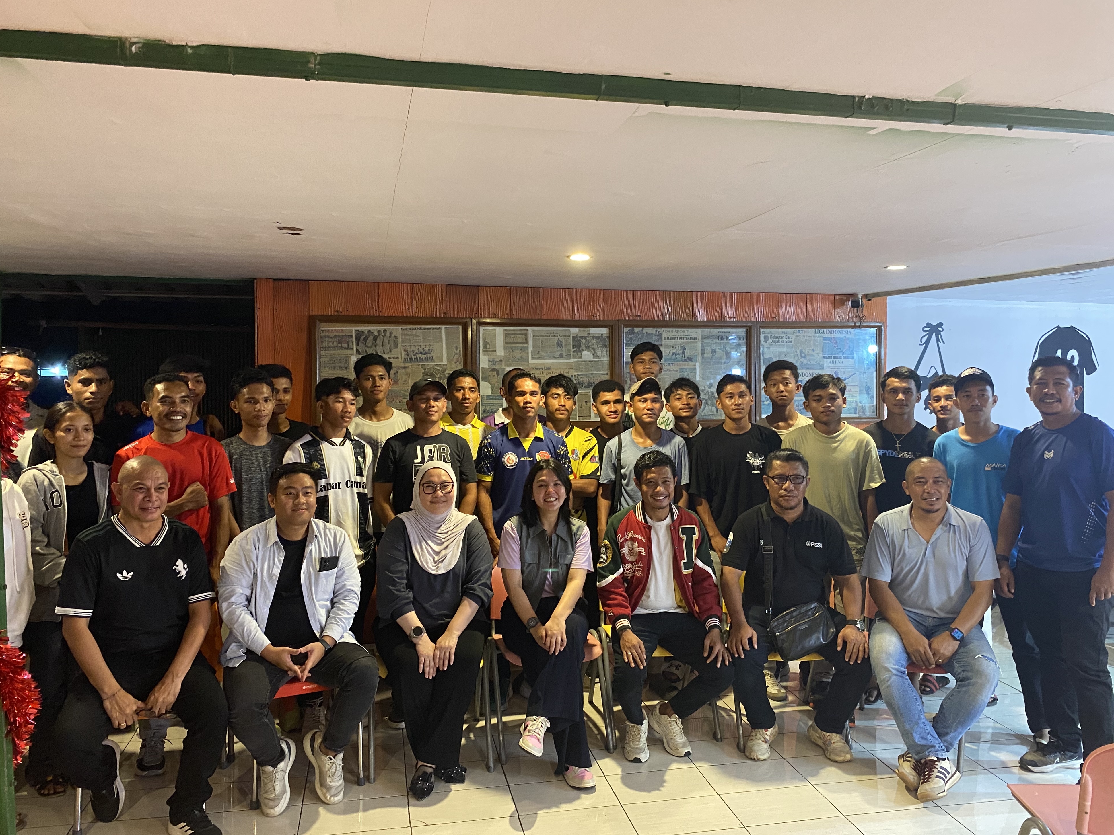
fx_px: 869
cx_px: 563
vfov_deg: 51.4
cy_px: 420
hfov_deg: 65.3
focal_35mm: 27
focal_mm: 4.25
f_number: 1.8
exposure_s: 1/25
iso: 500
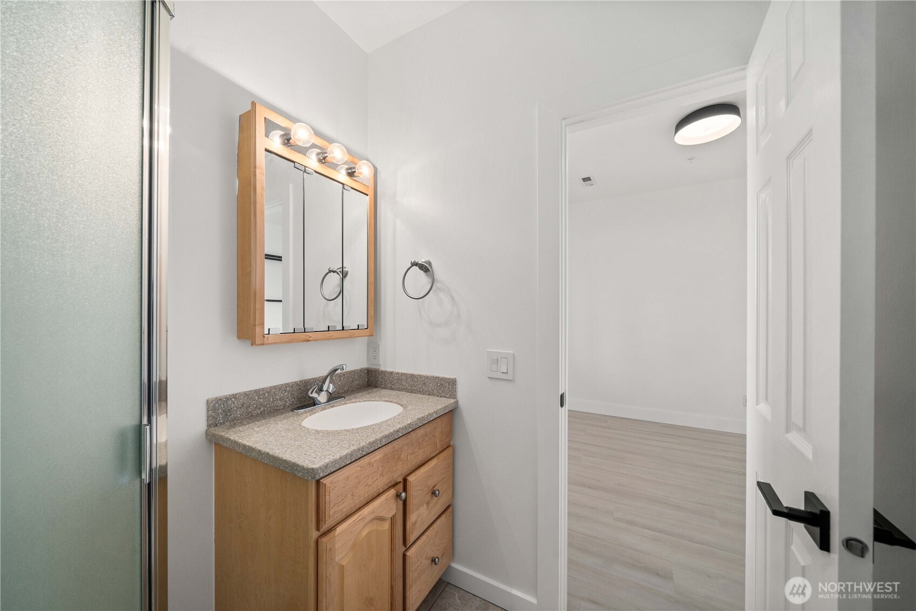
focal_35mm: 12
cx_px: 458
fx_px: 305
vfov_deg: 90.0
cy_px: 306
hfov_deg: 112.6
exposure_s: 1/80
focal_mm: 12
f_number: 7.1
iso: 100
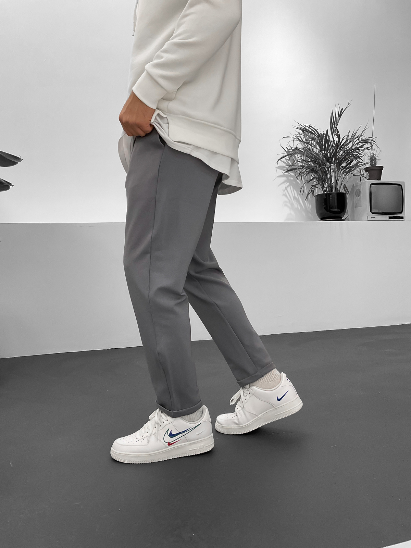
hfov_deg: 48.2
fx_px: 459
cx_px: 206
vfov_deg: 61.7
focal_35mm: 29
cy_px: 274
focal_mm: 3
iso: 50
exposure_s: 1/100
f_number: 1.8
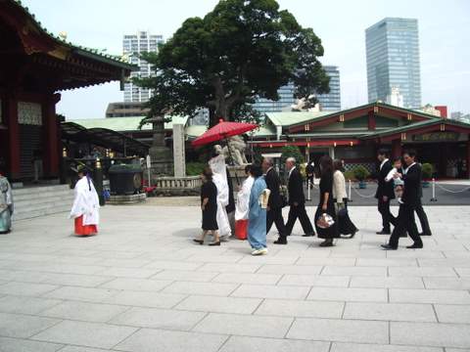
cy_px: 176
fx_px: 475
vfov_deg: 40.7
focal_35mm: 35
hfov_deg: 52.6
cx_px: 235
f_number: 4.3
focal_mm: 5.8
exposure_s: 1/320
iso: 50
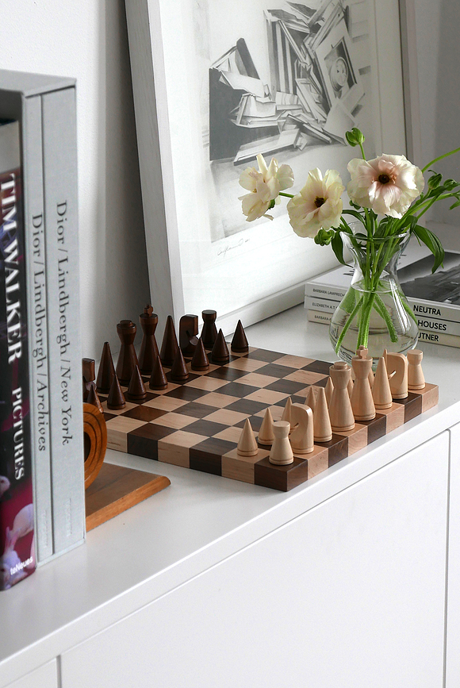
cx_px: 230
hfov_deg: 12.3
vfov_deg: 18.2
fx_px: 2141
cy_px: 344
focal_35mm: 112
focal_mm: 34
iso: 200
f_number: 3.5
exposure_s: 1/125
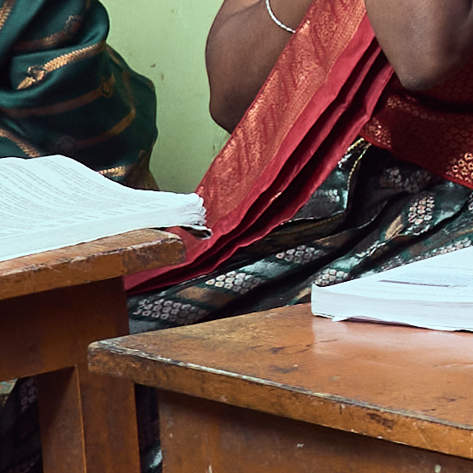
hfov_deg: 3.9
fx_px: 6771
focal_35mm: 438
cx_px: 1171
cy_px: 111
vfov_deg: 4.0
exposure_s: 1/100
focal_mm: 49
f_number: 5
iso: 1000
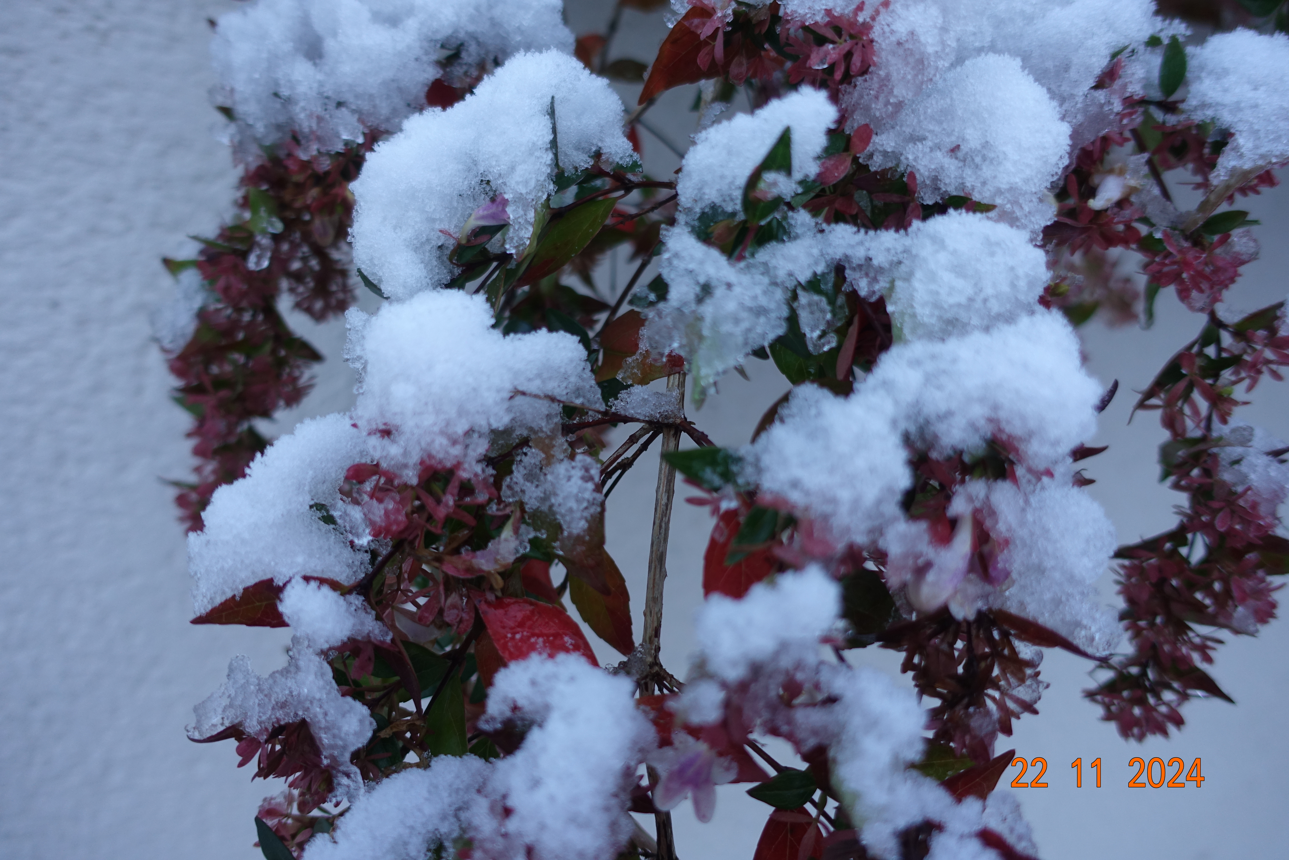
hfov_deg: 73.7
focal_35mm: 24
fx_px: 859
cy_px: 430
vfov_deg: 53.1
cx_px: 644
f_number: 1.8
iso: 125
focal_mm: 8.8
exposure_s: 1/125
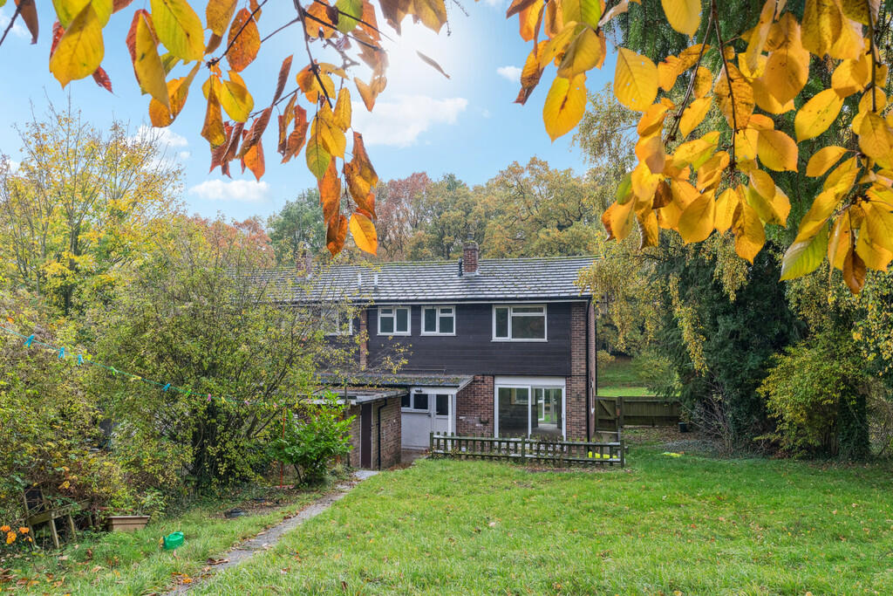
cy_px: 298
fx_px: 620
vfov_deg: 51.3
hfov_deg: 71.5
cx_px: 446
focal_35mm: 25
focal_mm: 25
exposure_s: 1/200
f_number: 7.1
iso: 800
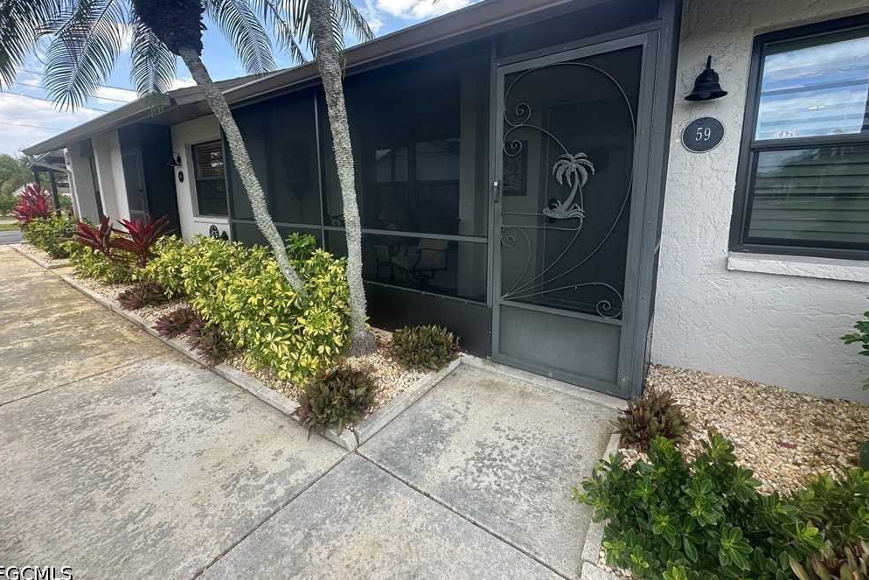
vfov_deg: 77.0
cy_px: 252
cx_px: 437
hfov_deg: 100.4
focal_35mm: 15
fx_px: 362
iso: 40
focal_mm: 2.22
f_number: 2.2
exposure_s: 1/406
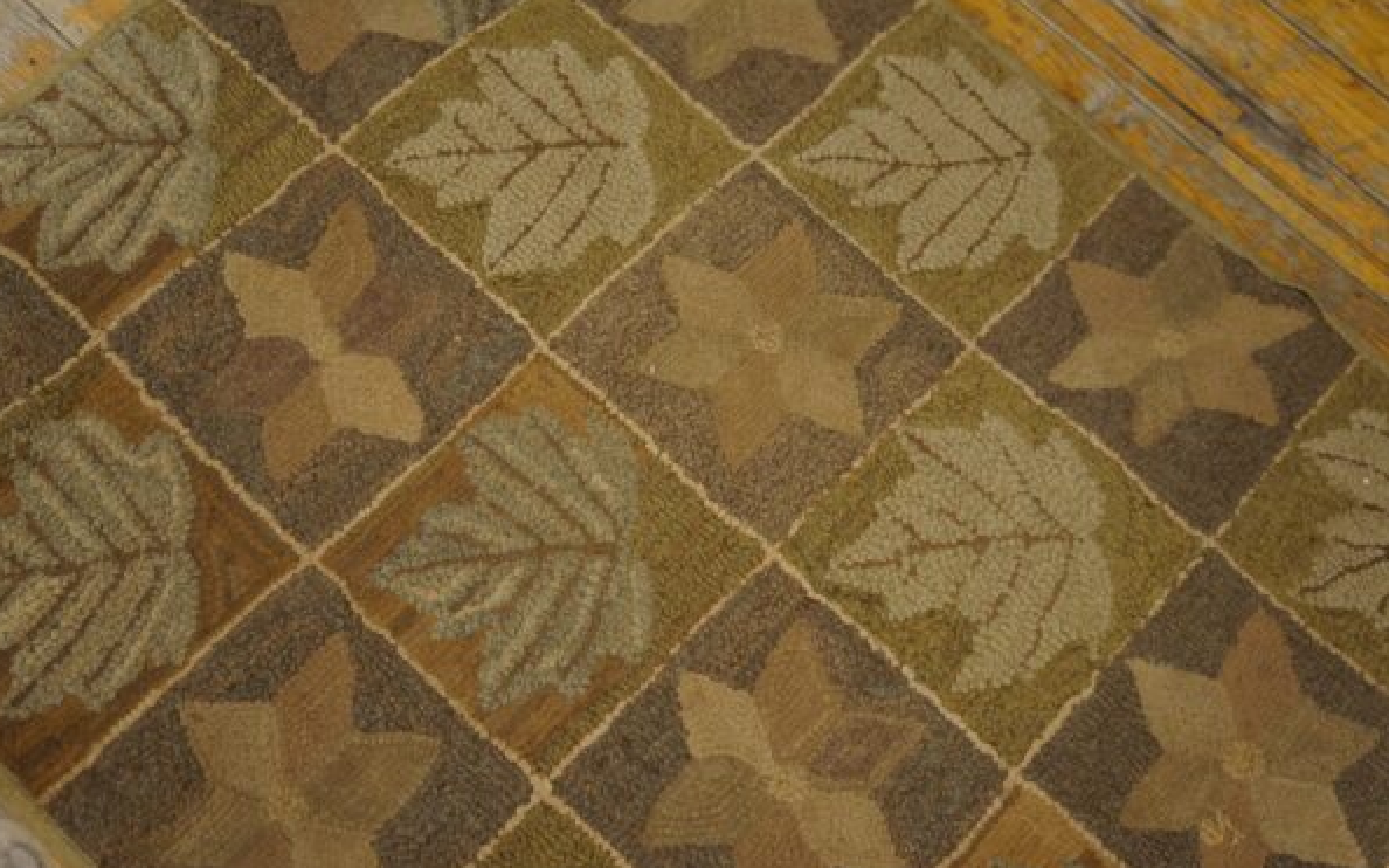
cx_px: 690
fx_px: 1344
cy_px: 425
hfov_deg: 54.6
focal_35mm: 36
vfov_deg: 35.8
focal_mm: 23
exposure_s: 1/60
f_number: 4
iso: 1250
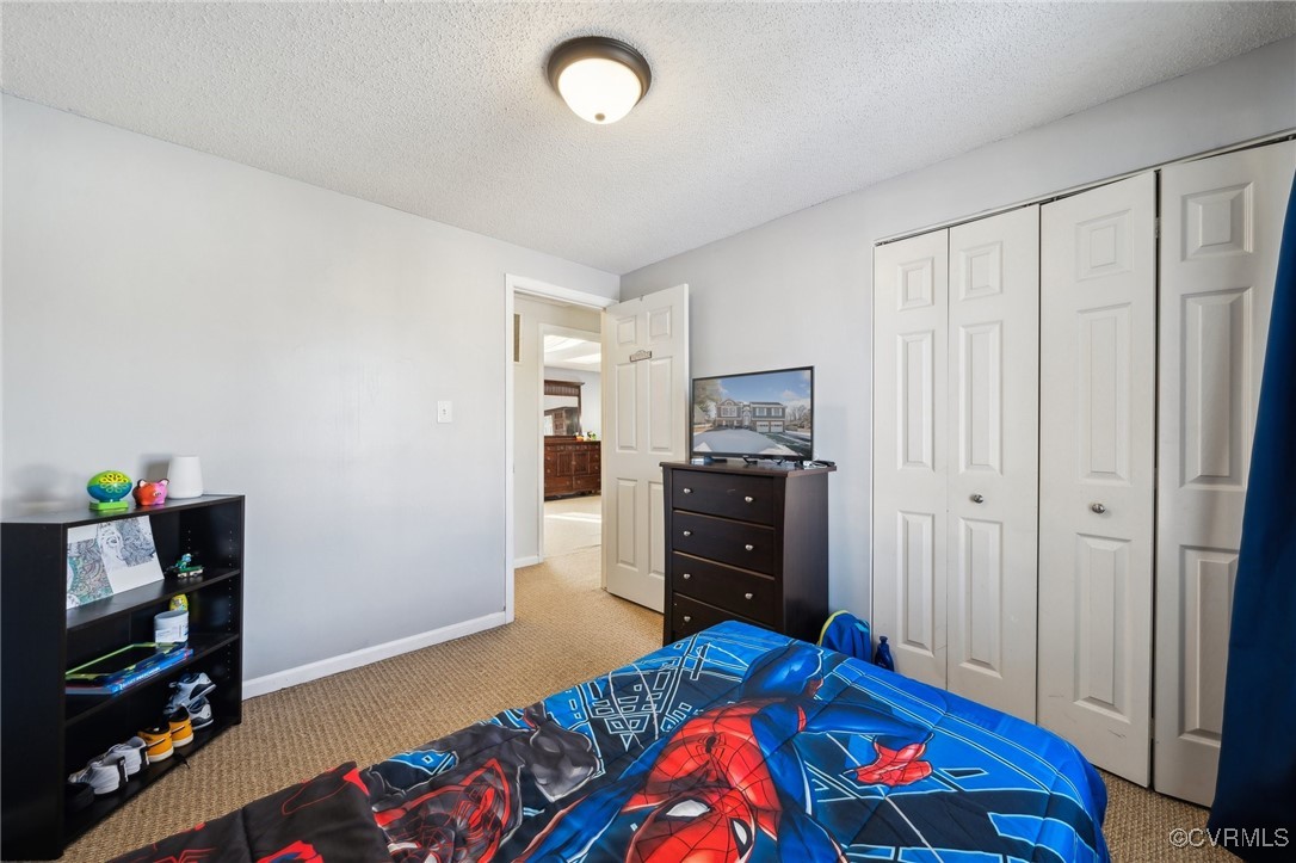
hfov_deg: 108.4
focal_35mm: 13
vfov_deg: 85.4
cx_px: 648
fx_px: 468
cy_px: 432
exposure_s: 1/5
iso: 125
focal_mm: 13
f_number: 9
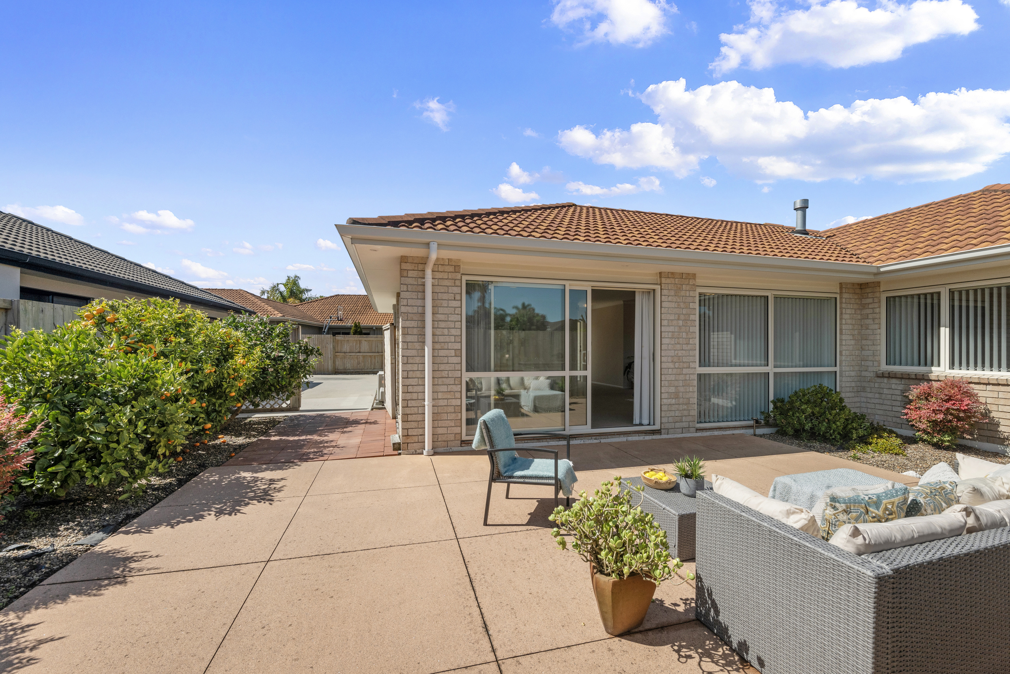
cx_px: 505
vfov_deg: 81.2
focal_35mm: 14
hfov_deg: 104.3
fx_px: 393
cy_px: 337
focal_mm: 14
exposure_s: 1/160
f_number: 10
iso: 400
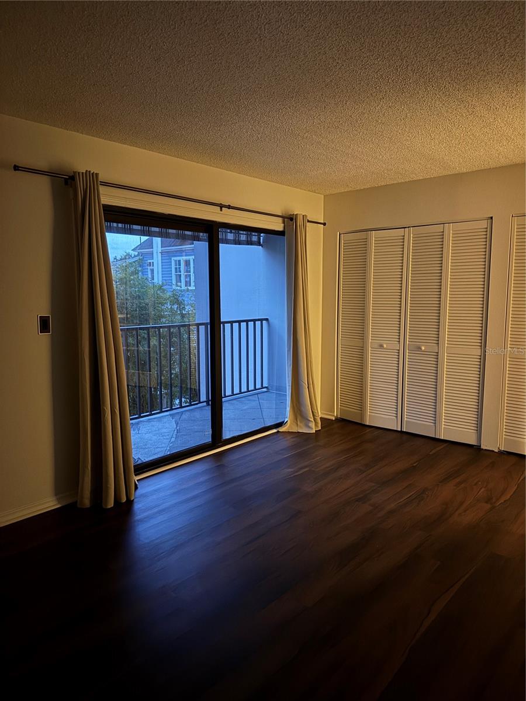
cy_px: 350
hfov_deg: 56.8
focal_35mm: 24
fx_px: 486
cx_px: 263
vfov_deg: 71.6
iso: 1600
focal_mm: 6.76
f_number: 1.78
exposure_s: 1/9
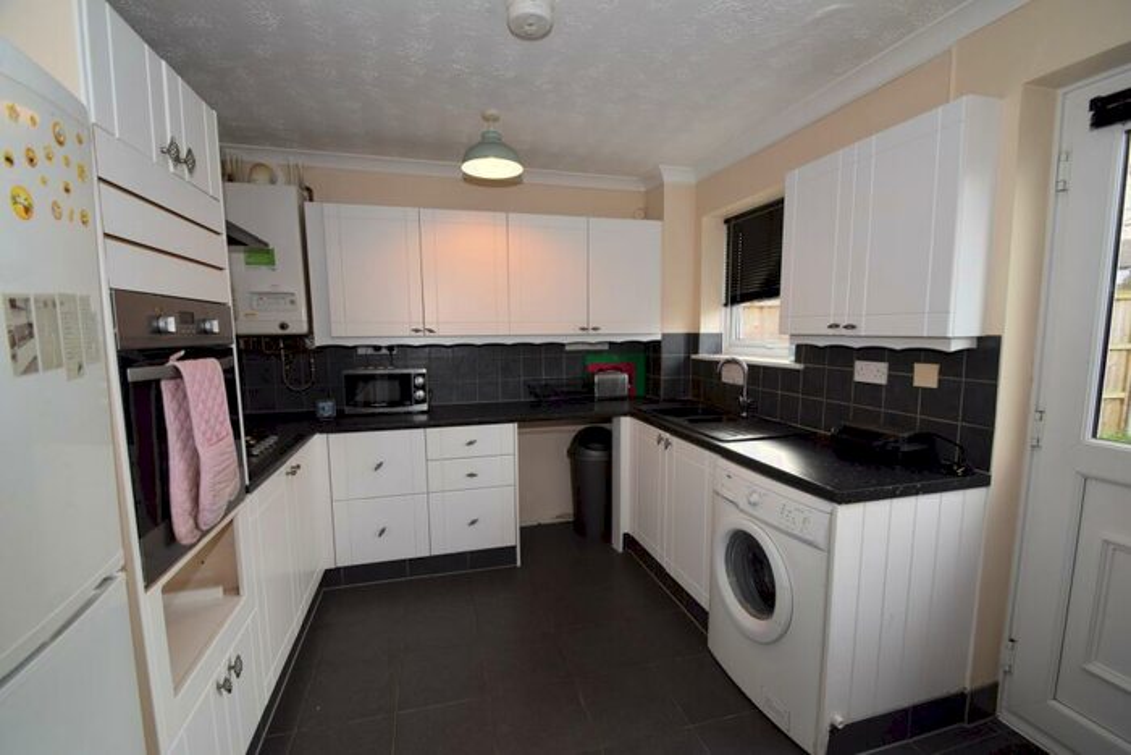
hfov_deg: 100.4
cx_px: 566
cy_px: 378
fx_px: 471
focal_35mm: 15
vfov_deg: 77.4
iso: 400
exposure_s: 1/60
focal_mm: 10
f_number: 5.6
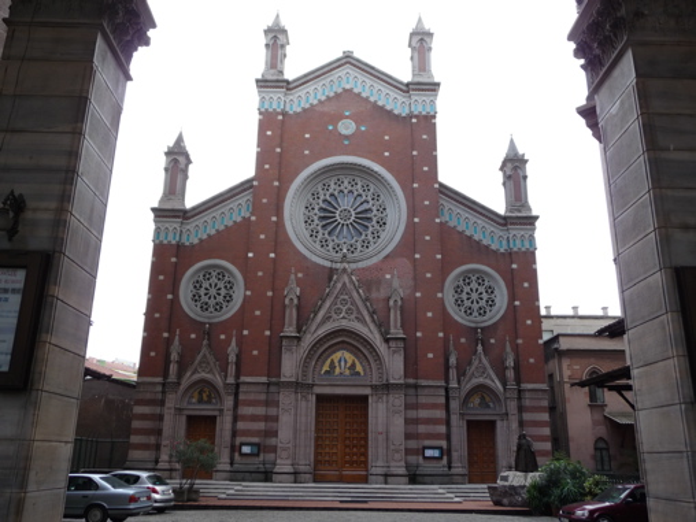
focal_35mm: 30
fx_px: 603
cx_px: 348
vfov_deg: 46.8
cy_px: 261
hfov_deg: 60.0
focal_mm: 5
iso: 100
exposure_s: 1/125
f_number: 3.4
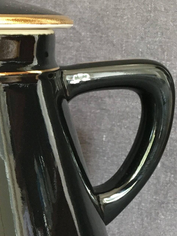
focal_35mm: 92
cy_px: 131
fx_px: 627
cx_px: -80
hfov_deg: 15.0
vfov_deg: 21.3
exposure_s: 1/33
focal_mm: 4.15
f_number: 2.2
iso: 160
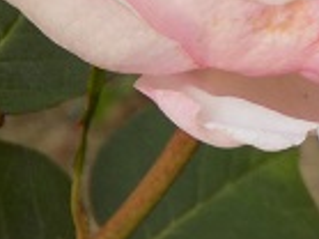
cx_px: 285
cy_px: -83
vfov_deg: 1.4
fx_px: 10110
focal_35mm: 1098
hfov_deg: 1.8
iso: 80
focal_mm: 56.4
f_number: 5.9
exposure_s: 1/80
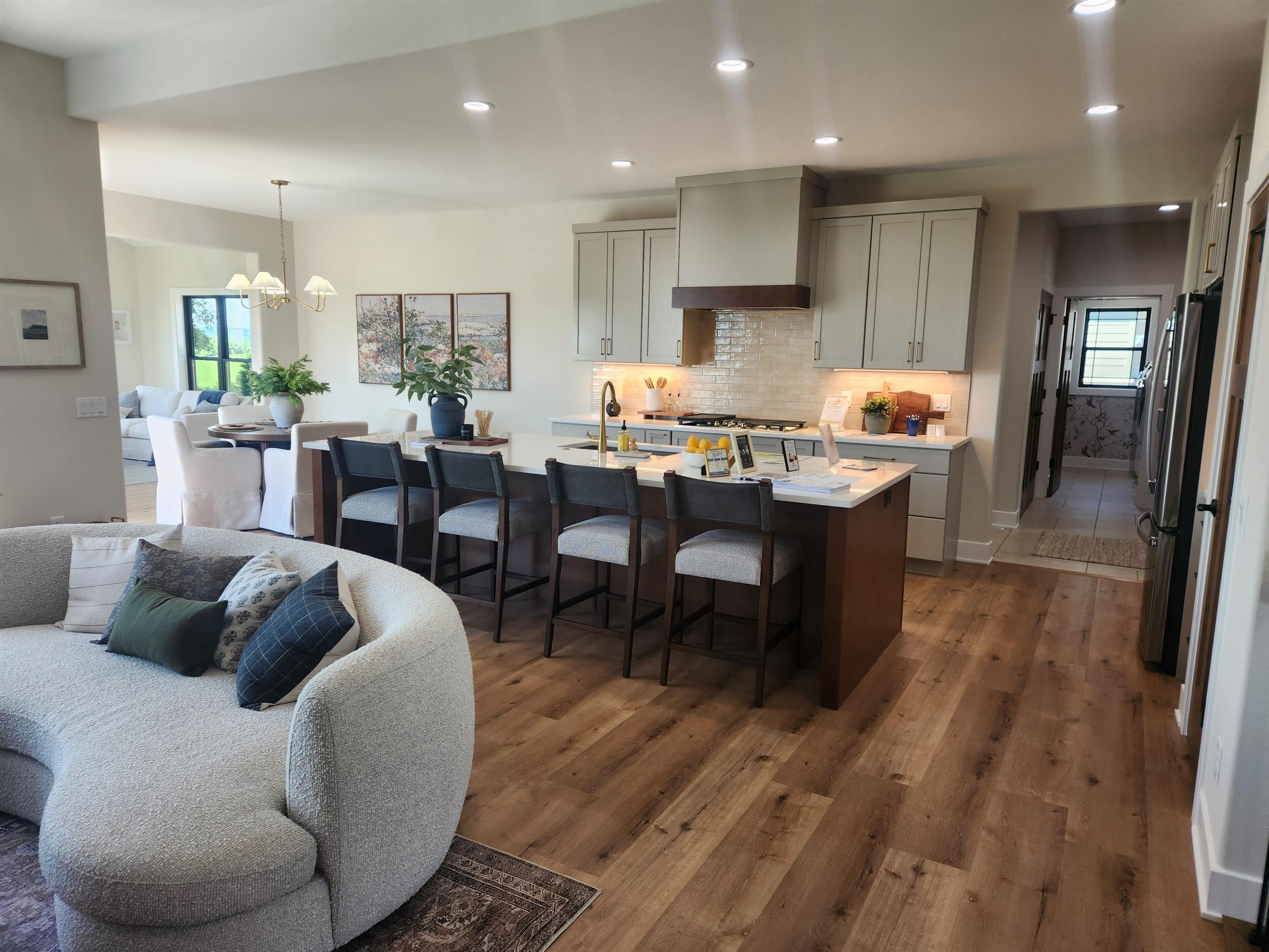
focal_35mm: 23
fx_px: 843
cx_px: 634
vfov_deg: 58.9
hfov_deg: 73.9
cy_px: 476
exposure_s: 1/120
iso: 50
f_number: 1.8
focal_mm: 5.4
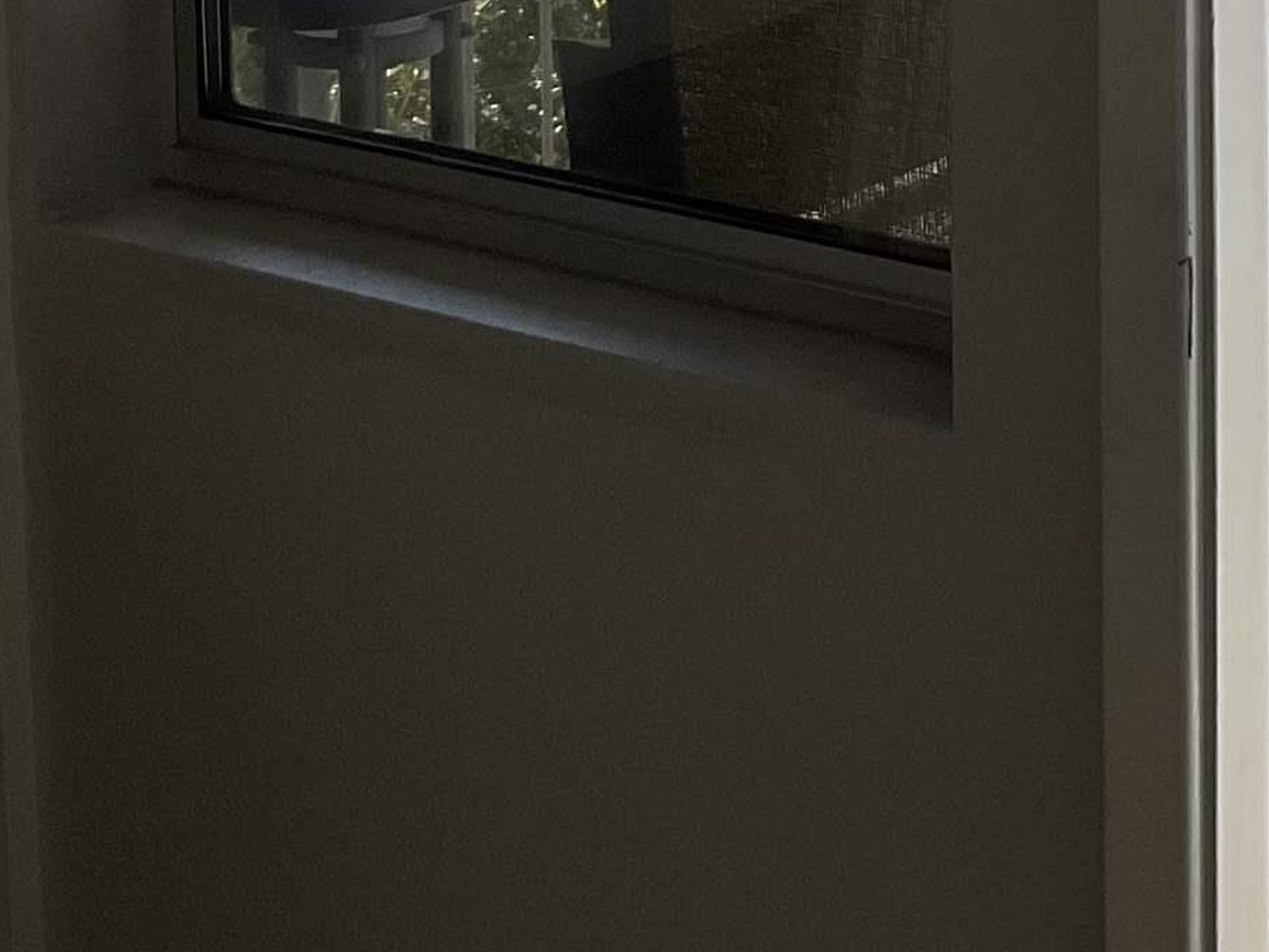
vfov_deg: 14.3
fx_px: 3557
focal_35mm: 97
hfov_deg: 19.8
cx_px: 1200
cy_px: -463
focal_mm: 3
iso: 16
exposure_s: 1/770
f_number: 1.8
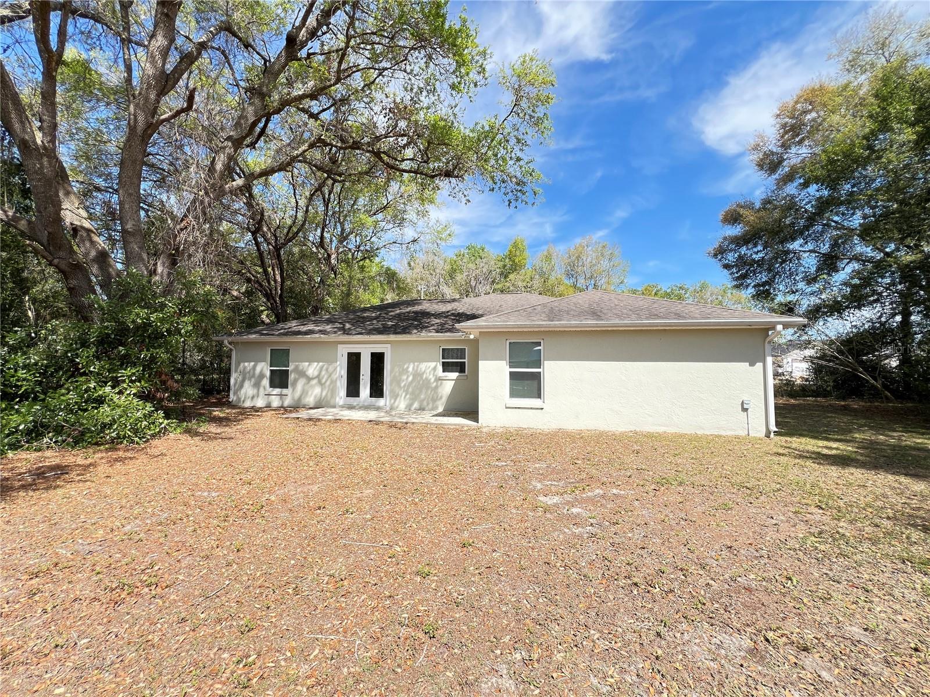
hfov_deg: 106.2
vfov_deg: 89.9
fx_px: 349
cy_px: 348
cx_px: 465
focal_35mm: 13
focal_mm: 1.57
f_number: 1.8
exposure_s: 1/394
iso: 32
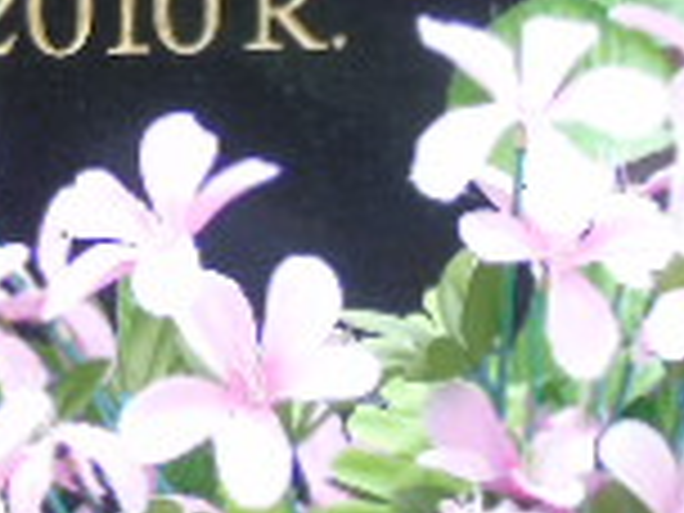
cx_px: -526
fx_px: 10334
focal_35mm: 523
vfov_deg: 2.8
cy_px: -76
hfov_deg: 3.8
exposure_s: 1/30
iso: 80
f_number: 4.6
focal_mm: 22
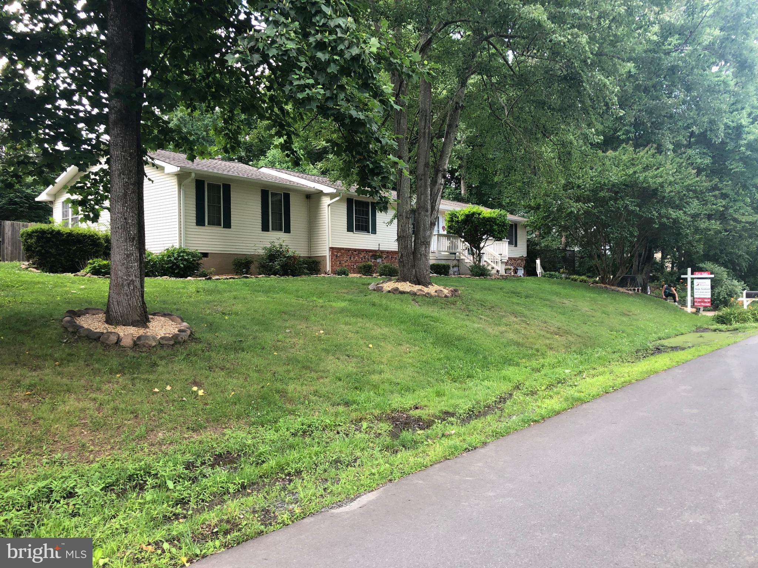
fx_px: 613
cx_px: 379
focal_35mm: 28
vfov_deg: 49.7
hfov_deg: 63.4
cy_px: 284
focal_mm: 3.99
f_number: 1.8
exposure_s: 1/120
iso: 40
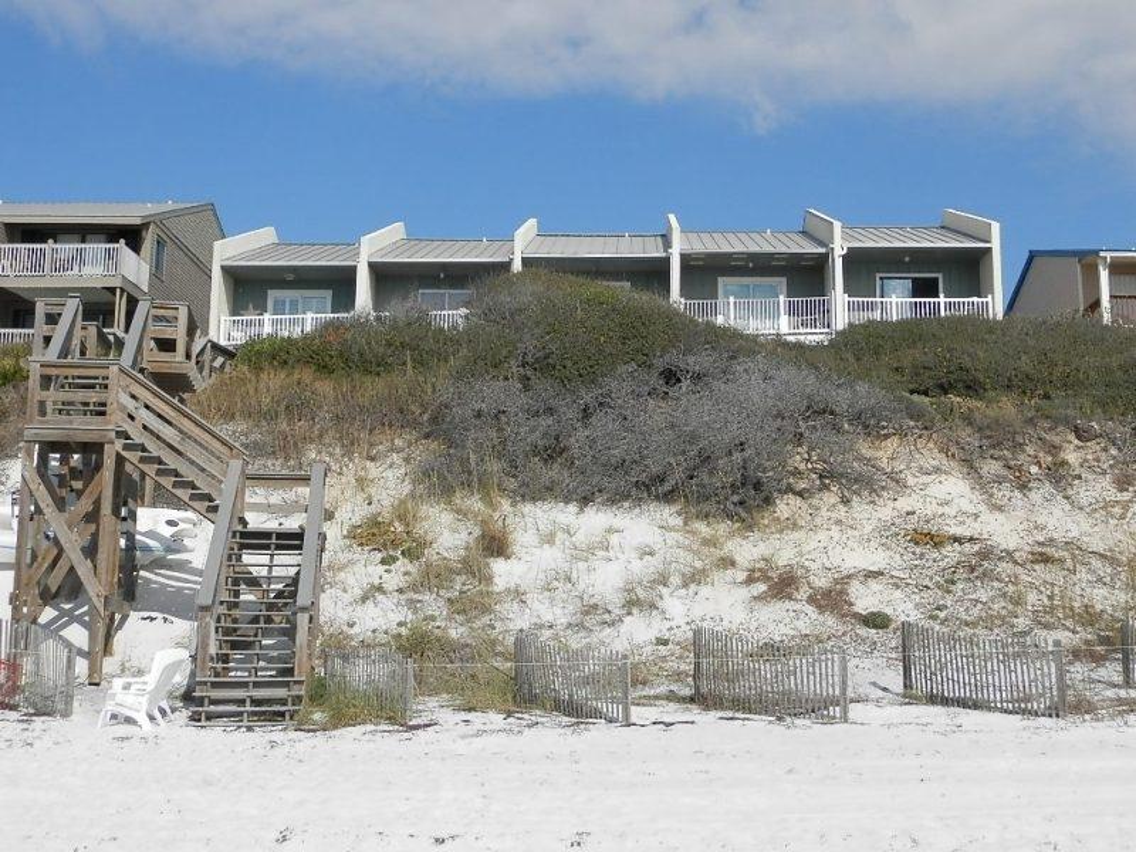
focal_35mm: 40
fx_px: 1313
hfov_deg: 46.8
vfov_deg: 36.0
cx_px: 568
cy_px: 426
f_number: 9.8
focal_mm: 7.2
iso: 100
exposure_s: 1/250
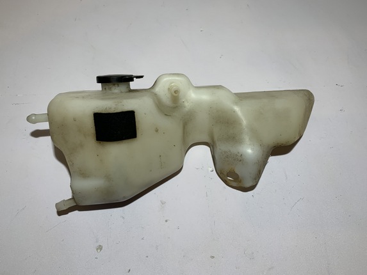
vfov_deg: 53.1
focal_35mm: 26
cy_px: 138
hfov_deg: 67.3
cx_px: 184
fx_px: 276
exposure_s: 1/121
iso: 32
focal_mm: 4.25
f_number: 1.8
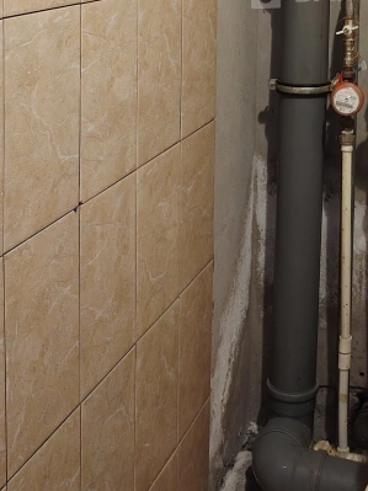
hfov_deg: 22.0
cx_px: 338
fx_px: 922
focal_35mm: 65
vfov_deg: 27.9
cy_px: -11
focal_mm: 5.25
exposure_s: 1/25
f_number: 1.75
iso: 1622
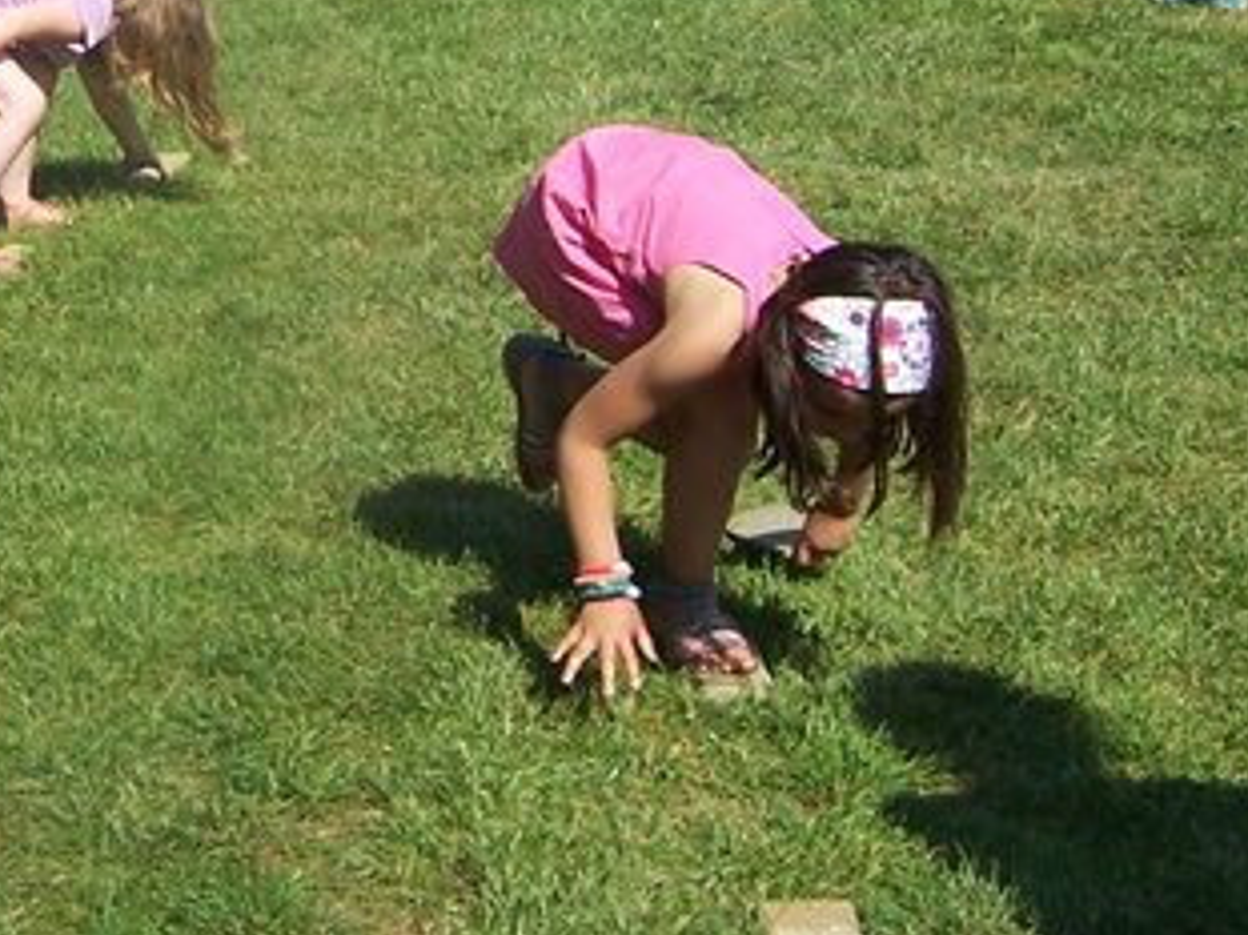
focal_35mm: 84
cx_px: -8
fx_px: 3027
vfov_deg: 17.1
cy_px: -20
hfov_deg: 22.4
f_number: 3.4
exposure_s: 1/1000
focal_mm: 5.5
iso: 80
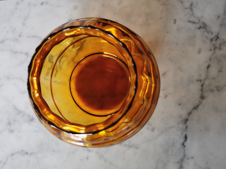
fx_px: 176
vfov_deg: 51.4
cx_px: 113
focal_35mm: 27
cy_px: 84
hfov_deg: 65.3
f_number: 1.6
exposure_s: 1/33.3
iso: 400
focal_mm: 5.56
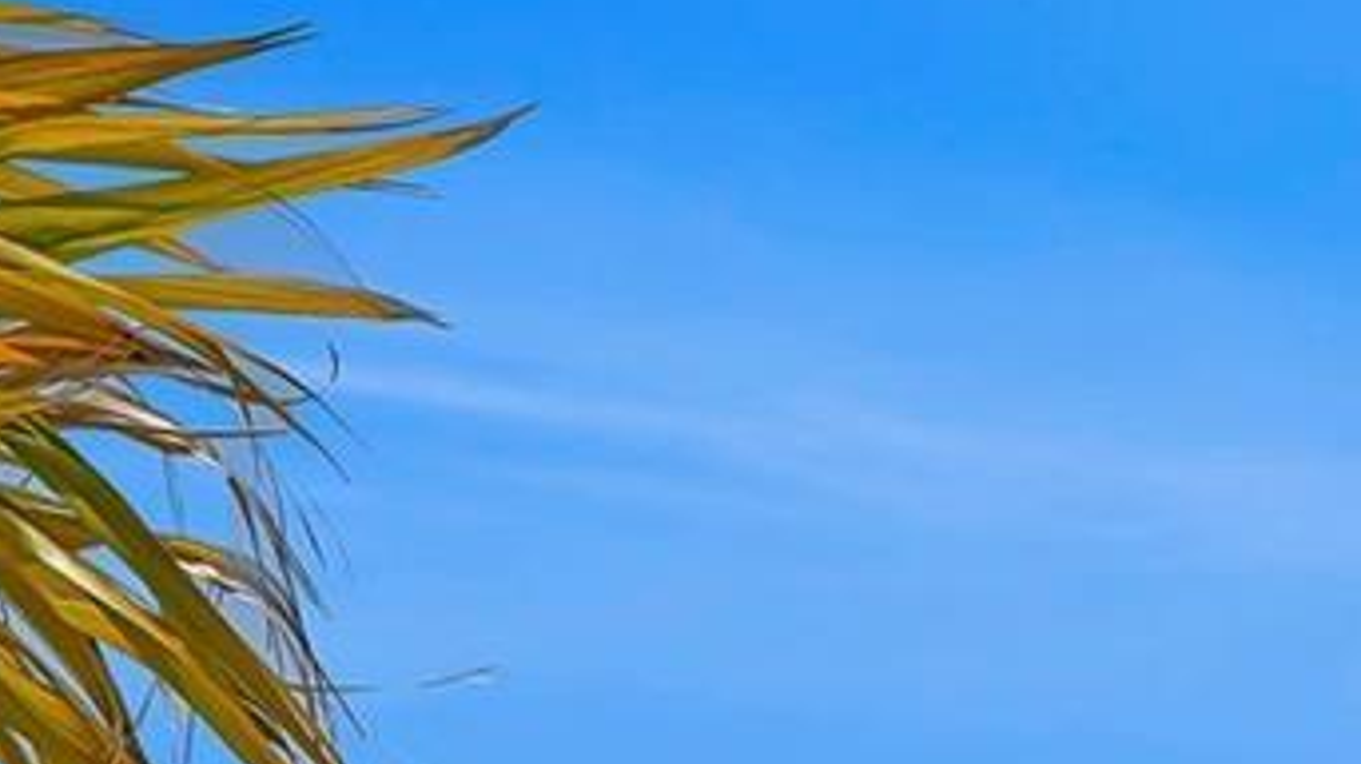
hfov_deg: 20.2
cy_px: 943
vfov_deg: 12.0
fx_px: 3535
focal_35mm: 98
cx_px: 1687
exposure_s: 1/1000
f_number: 13
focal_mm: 20
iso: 320
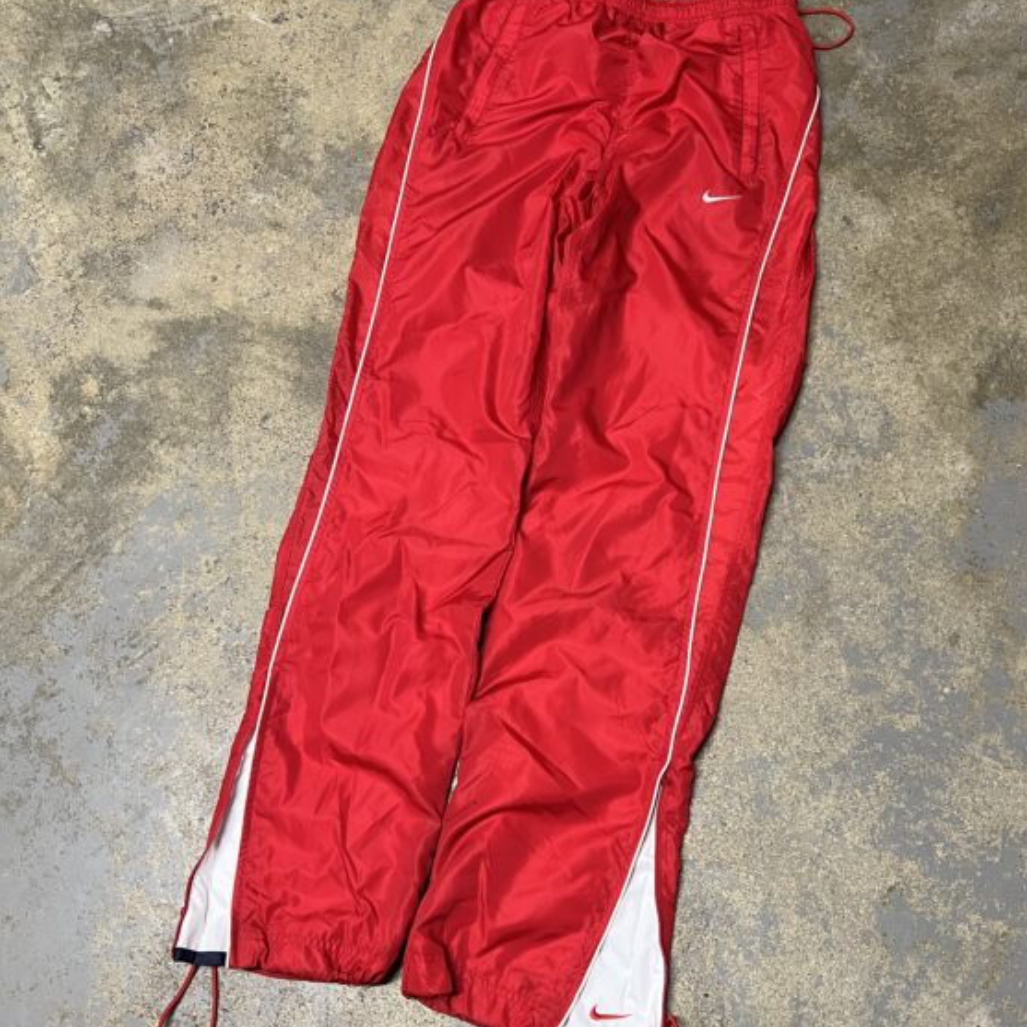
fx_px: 1108
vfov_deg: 49.7
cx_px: 551
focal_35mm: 33
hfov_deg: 49.7
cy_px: 553
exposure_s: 1/60
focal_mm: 5.7
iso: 250
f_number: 1.5
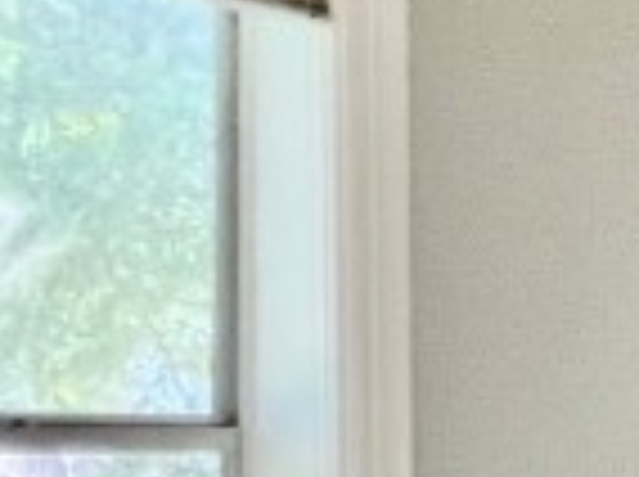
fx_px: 1732
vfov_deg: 15.4
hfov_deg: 11.6
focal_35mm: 94
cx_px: 1894
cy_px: 472
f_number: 1.8
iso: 250
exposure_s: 1/60
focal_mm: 1.57
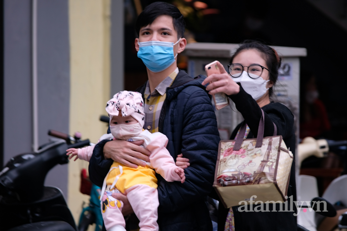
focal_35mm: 107
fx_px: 1031
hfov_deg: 19.1
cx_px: 174
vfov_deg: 12.8
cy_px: 116
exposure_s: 1/125
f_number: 2.8
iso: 200
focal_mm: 71.5
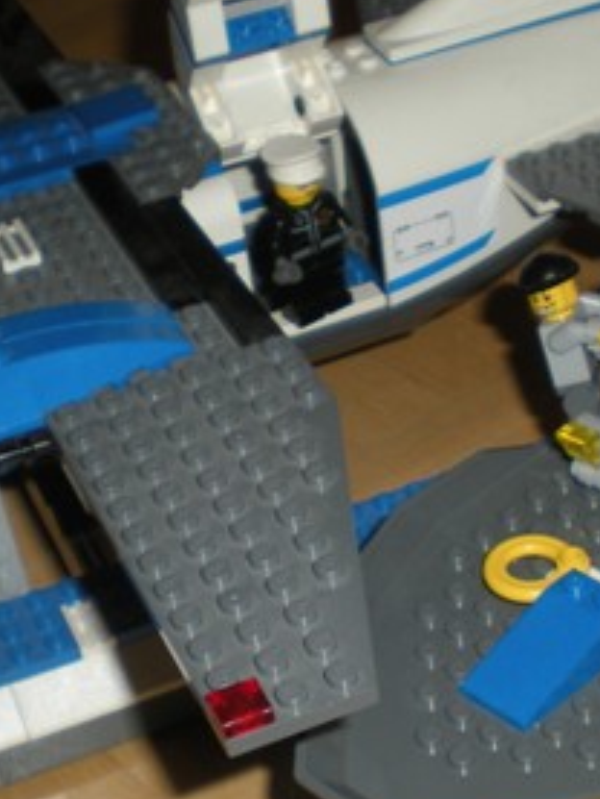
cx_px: 391
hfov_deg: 17.5
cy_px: 479
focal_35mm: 84
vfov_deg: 23.2
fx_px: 1940
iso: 64
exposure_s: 1/60
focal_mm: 6.3
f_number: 3.1
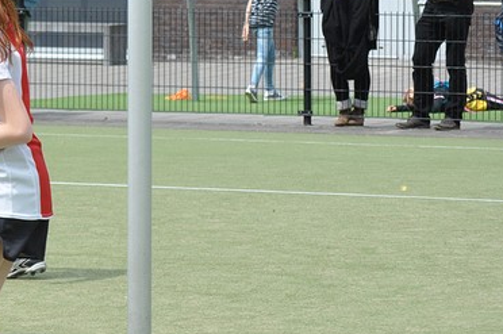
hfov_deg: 7.6
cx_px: -127
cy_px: 8
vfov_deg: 5.1
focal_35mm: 268
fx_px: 3745
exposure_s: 1/800
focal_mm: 65
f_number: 8
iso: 400
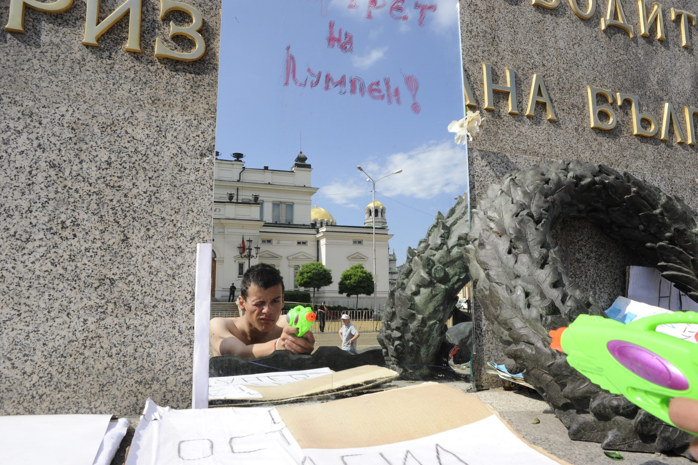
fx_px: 678
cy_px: 232
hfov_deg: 54.5
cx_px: 349
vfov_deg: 37.8
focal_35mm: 35
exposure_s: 1/250
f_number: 8
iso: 400
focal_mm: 35
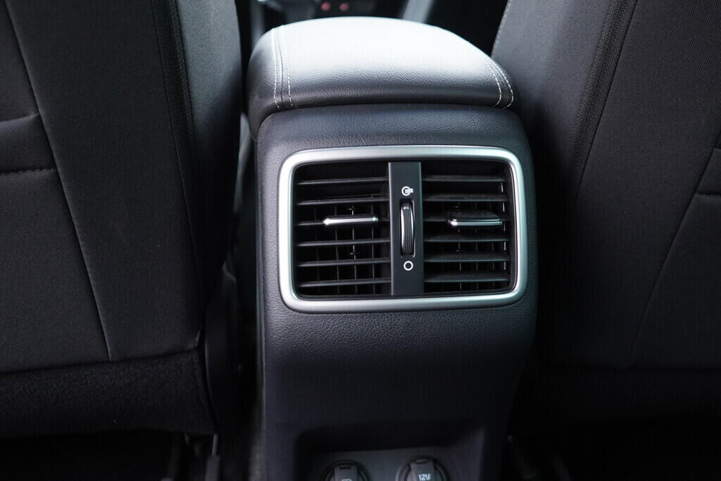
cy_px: 240
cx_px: 360
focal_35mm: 36
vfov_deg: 36.9
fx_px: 721
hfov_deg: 53.1
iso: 800
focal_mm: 24
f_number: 2.8
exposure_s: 1/40
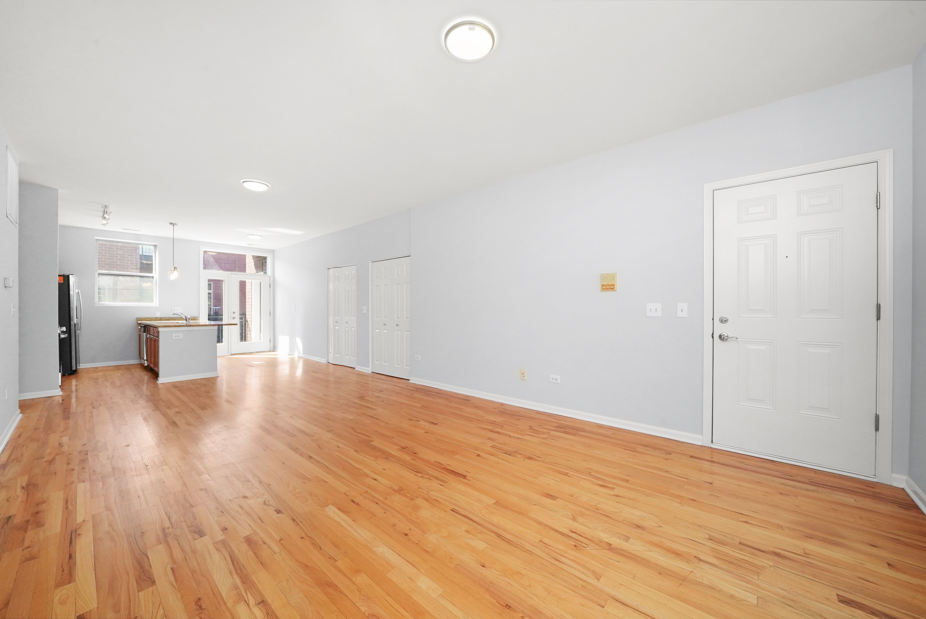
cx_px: 463
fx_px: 335
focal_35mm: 13
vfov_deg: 85.5
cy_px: 310
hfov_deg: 108.3
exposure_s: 1/60
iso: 2000
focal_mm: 13
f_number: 11
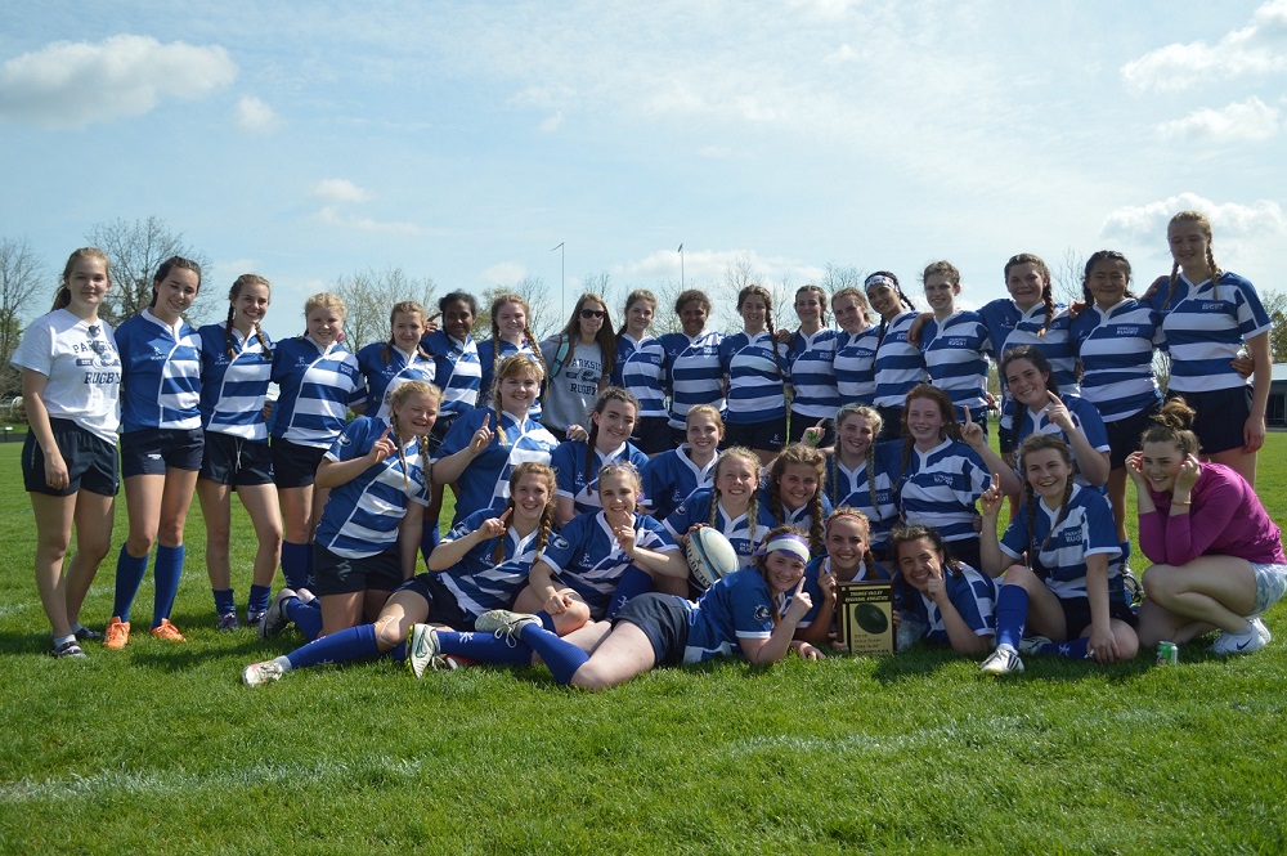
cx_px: 644
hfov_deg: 67.4
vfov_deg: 47.9
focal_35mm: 27
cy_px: 428
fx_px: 964
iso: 100
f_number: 3.5
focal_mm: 18
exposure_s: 1/1000
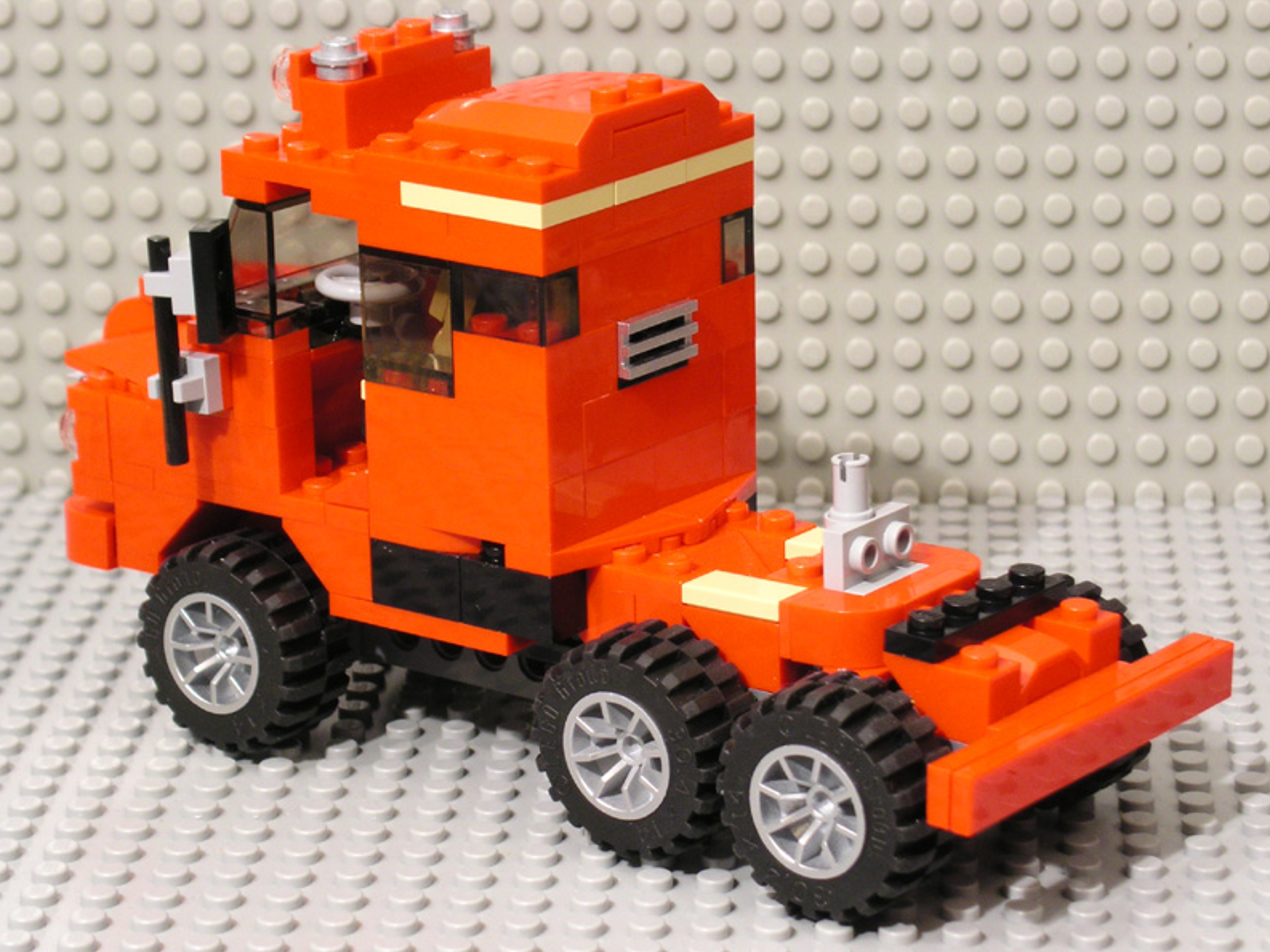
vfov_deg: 12.9
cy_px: 477
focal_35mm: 115
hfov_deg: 17.1
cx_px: 637
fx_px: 4220
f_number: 4.7
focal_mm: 23.4
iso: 200
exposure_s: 1/4
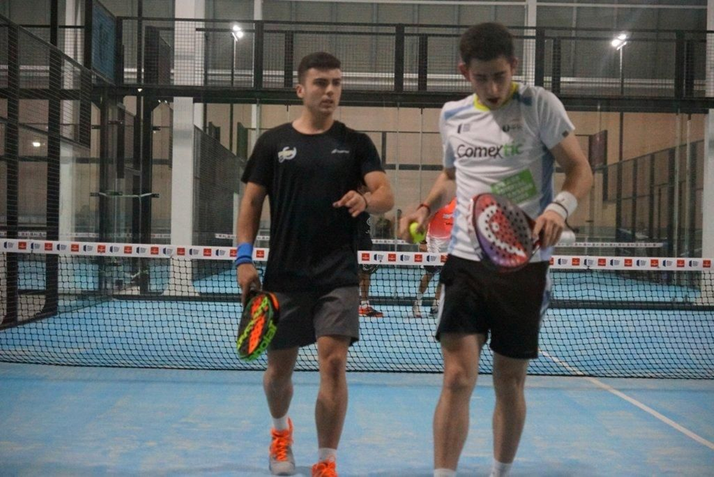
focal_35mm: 75
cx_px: 357
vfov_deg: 18.2
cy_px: 238
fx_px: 1488
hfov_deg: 27.0
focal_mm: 50
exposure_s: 1/800
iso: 6400
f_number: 2.8
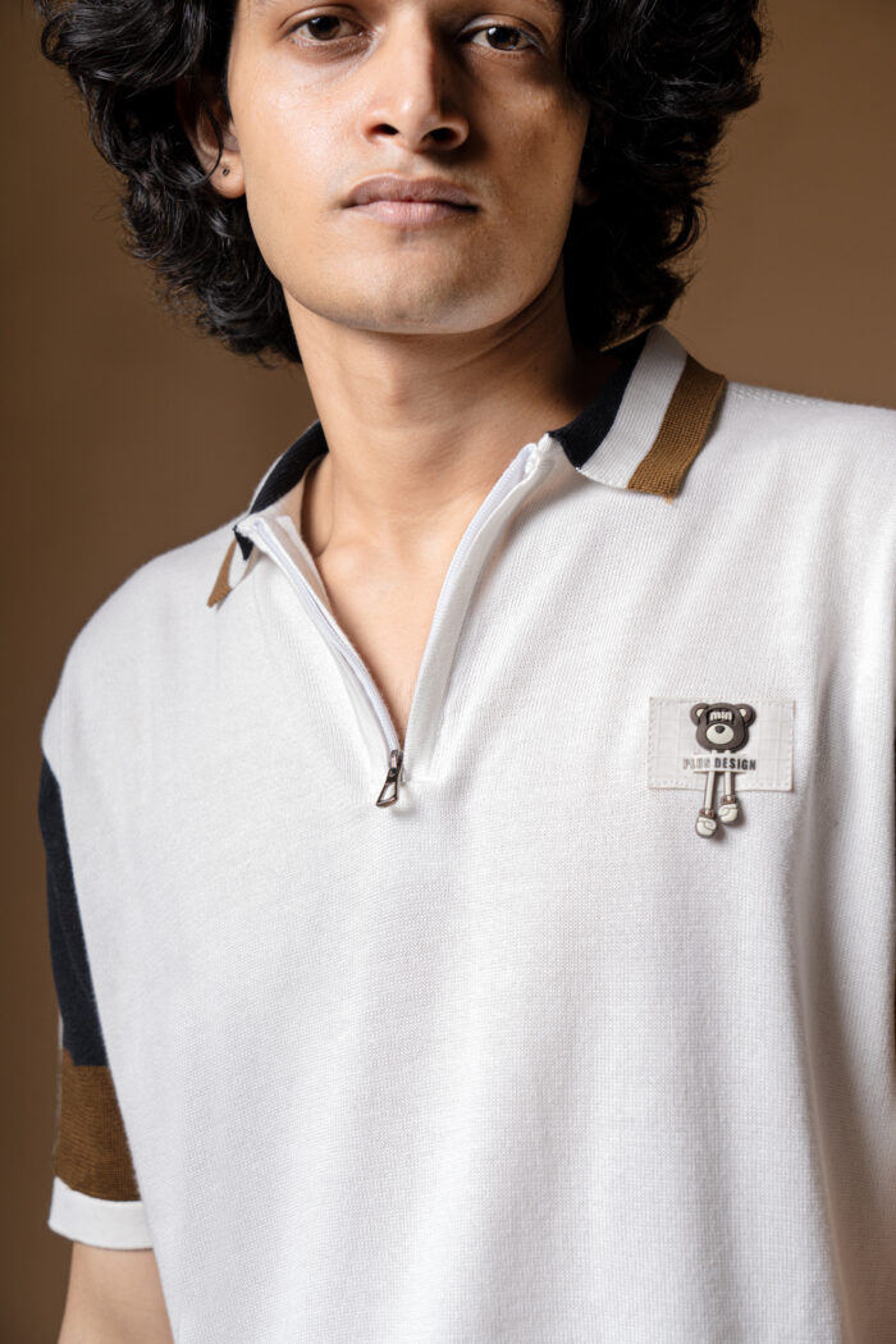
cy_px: 672
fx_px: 2725
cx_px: 448
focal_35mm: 73
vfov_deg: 27.7
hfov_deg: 18.7
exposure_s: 1/200
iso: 320
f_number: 7.1
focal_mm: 73
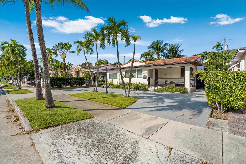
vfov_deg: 73.7
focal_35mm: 16
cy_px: 82
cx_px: 123
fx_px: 109
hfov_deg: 96.7
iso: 160
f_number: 11
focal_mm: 16
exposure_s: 1/500
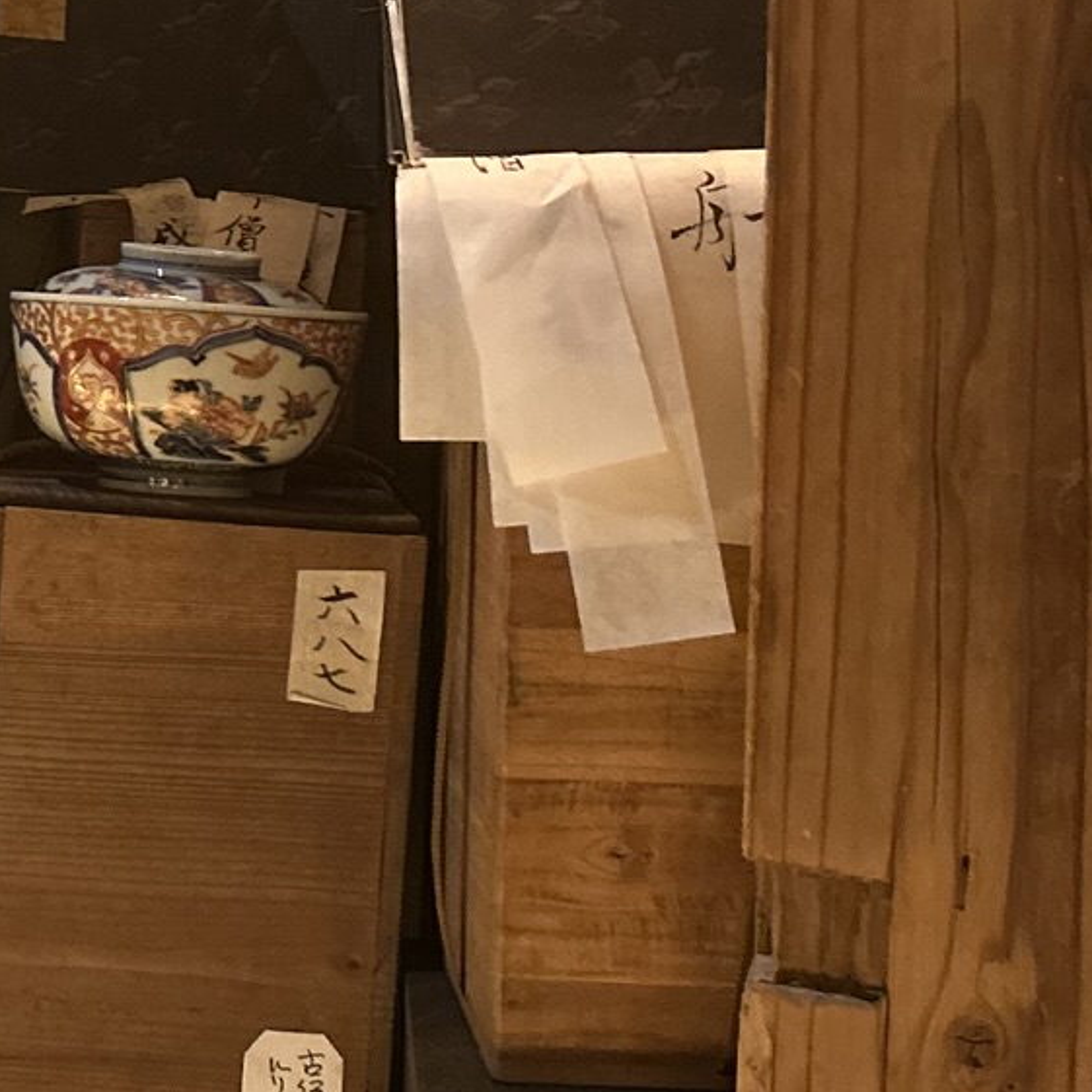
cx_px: -177
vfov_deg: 21.1
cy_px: 376
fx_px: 2927
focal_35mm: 82
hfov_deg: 20.0
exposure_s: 1/34
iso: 640
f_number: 1.5
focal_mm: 5.7
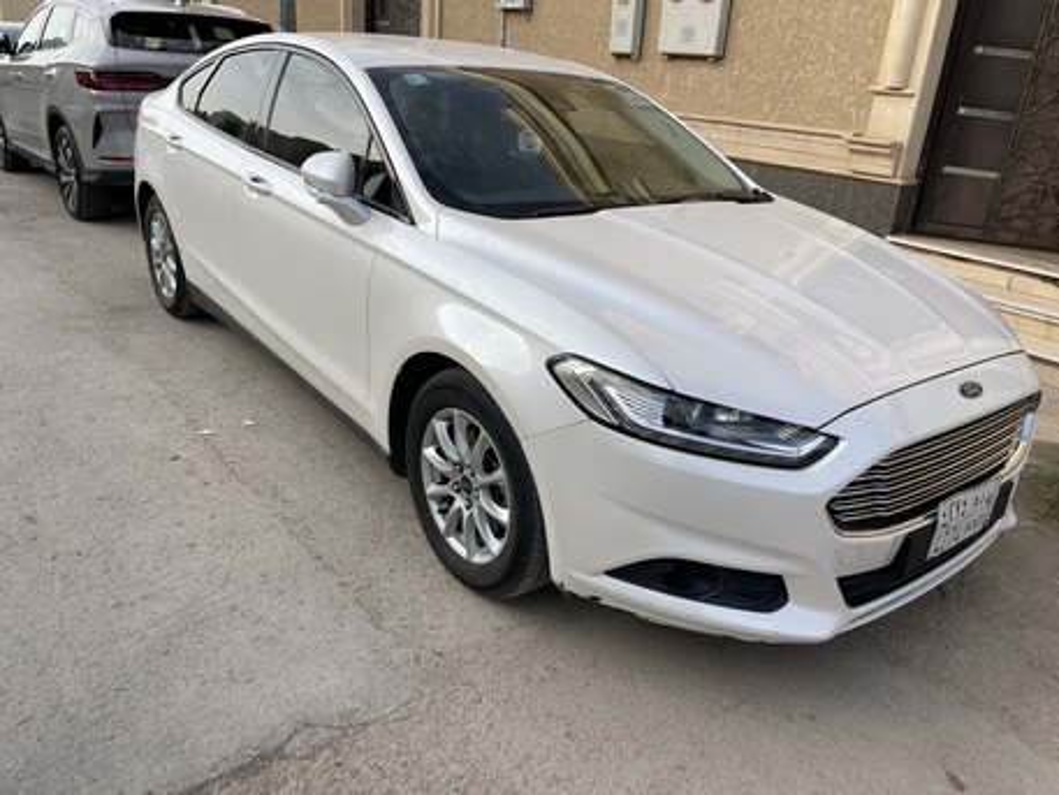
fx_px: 796
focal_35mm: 26
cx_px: 530
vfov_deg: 53.1
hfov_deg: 67.3
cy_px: 398
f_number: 1.6
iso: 32
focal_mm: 4.2
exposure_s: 1/1490
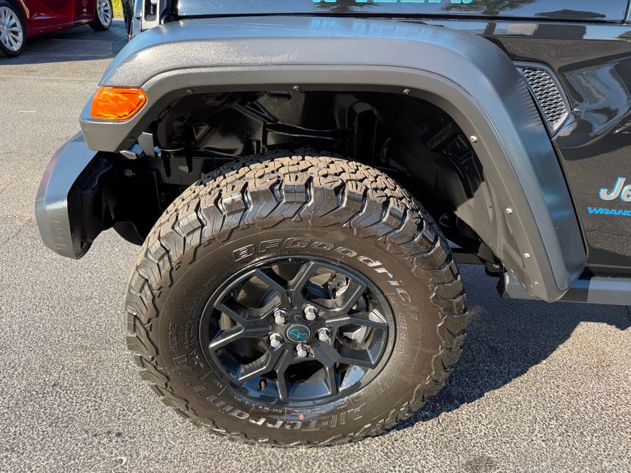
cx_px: 316
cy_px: 236
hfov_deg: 71.6
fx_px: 437
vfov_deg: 56.8
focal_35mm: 24
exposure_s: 1/494
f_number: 1.78
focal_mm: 6.76
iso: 80
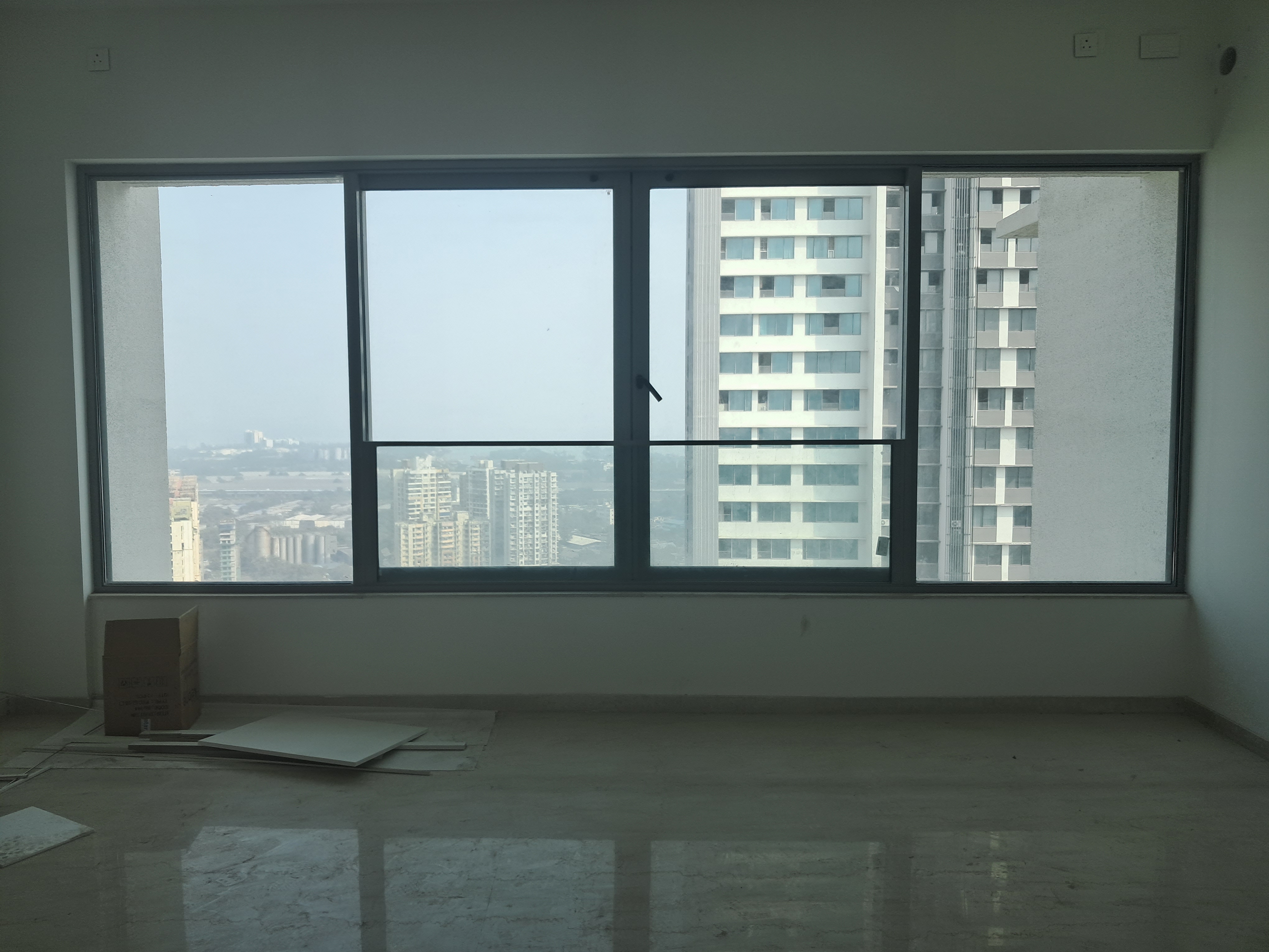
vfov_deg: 51.4
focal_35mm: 27
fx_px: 990
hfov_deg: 65.3
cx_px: 634
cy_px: 476
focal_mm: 4
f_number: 1.8
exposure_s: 1/126
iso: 50
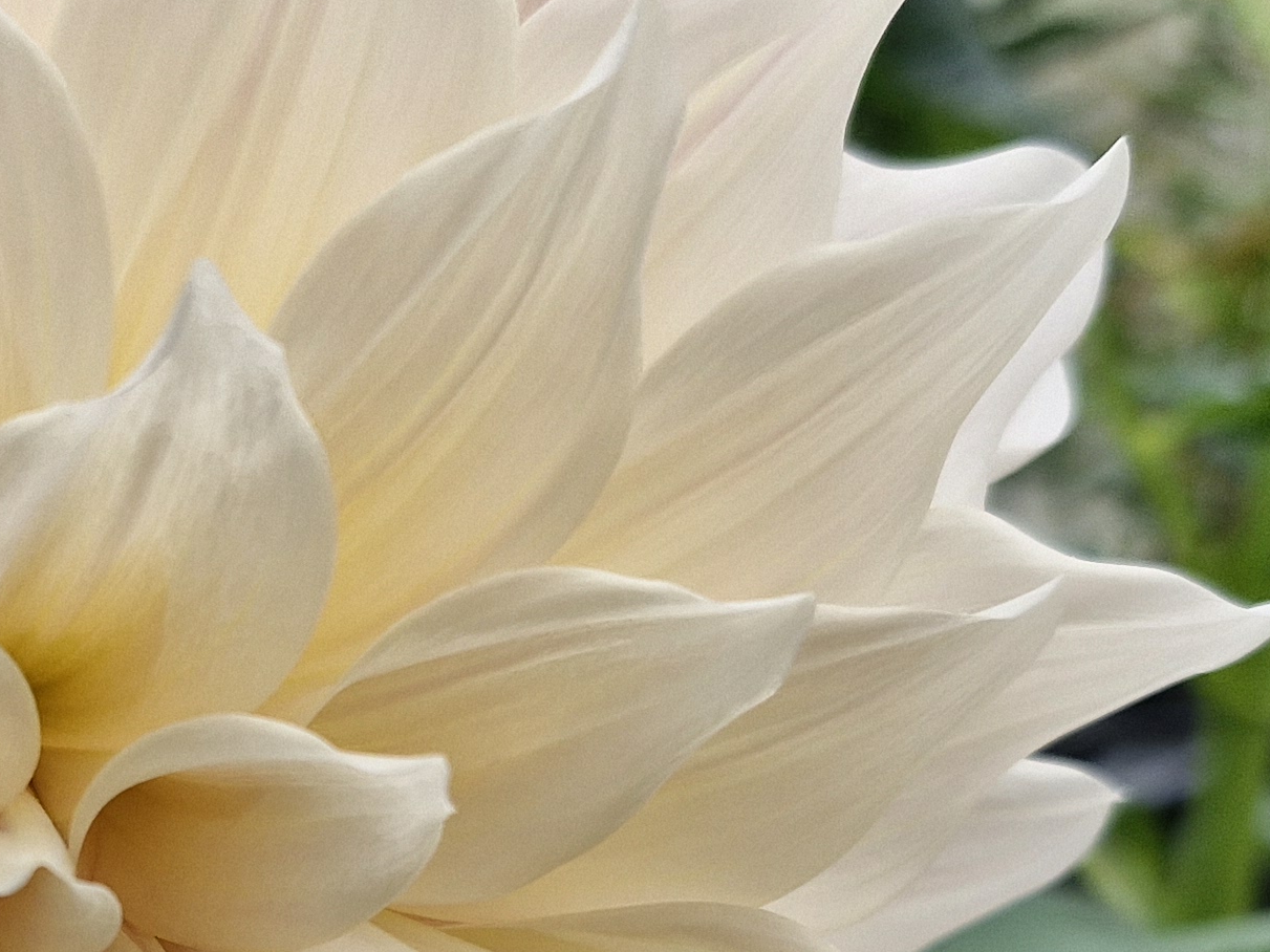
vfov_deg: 18.8
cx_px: 58
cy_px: 982
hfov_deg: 24.7
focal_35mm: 76
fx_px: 2788
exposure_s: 1/405
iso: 50
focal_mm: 5.54
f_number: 1.8
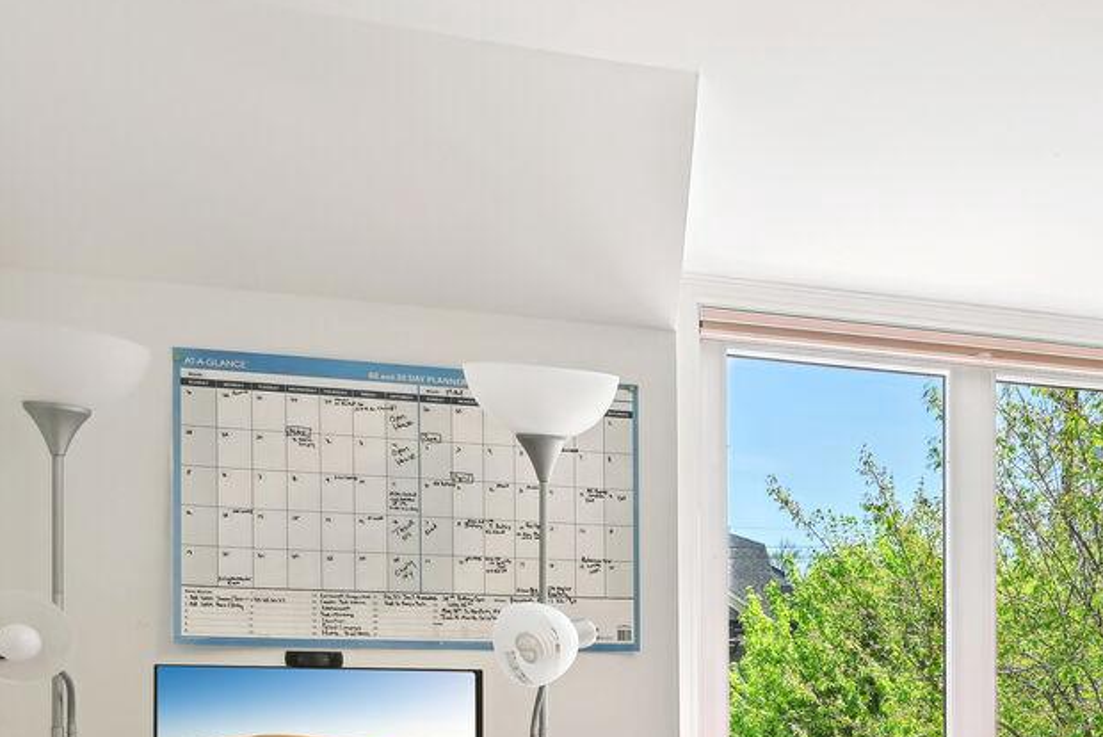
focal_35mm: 39
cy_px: 730
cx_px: 964
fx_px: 1195
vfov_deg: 31.7
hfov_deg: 45.5
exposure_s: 1/125
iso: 200
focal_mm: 14
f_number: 9
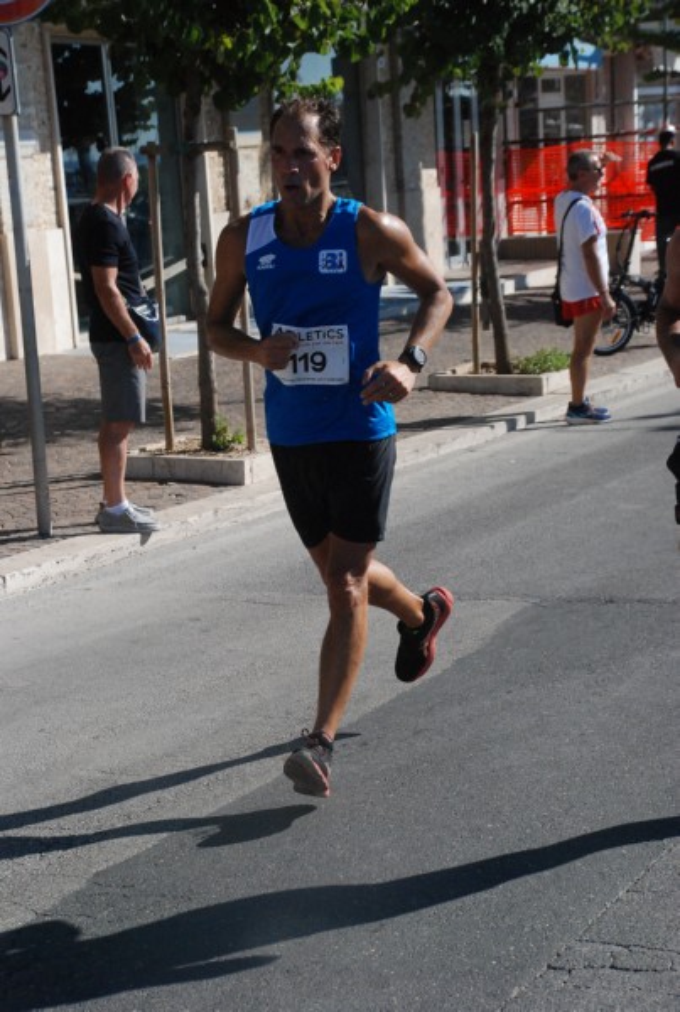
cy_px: 506
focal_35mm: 78
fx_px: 2198
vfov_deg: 25.9
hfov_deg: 17.6
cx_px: 340
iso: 1000
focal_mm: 52
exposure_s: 1/2000
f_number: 7.1
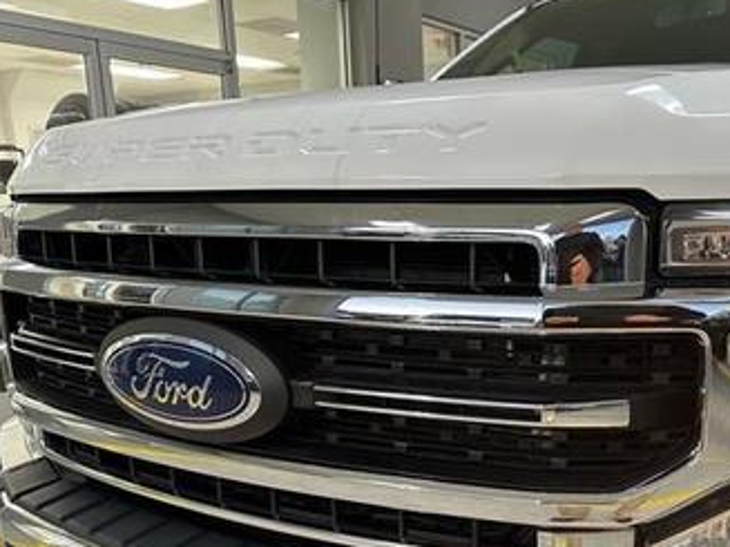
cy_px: 397
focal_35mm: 37
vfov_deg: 37.9
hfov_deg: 48.4
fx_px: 780
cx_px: 538
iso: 250
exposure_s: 1/60
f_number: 1.78
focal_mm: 6.86
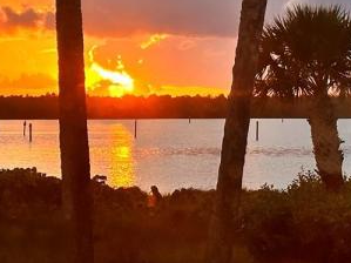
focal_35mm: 154
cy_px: -100
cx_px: 122
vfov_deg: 9.4
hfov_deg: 12.8
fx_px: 1561
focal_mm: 6.86
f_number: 1.78
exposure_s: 1/303
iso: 64
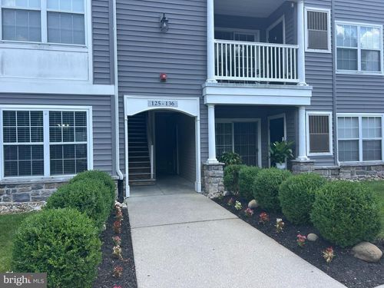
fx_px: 288
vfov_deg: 53.1
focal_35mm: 26
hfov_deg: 67.3
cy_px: 144
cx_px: 192
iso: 50
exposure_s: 1/1209
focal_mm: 5.7
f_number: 1.5
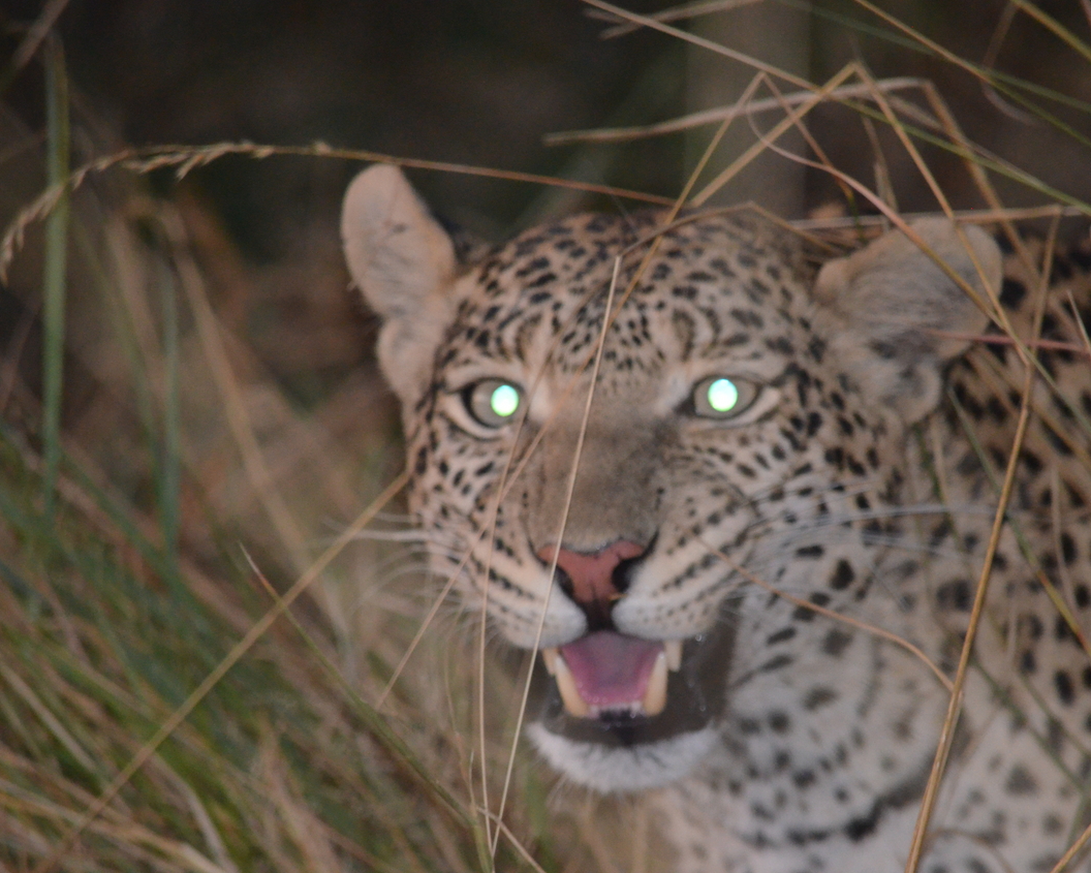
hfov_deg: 3.8
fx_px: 16501
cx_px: 655
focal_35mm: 511
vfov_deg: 3.0
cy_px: 437
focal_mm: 300
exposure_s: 1/60
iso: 3200
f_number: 5.6
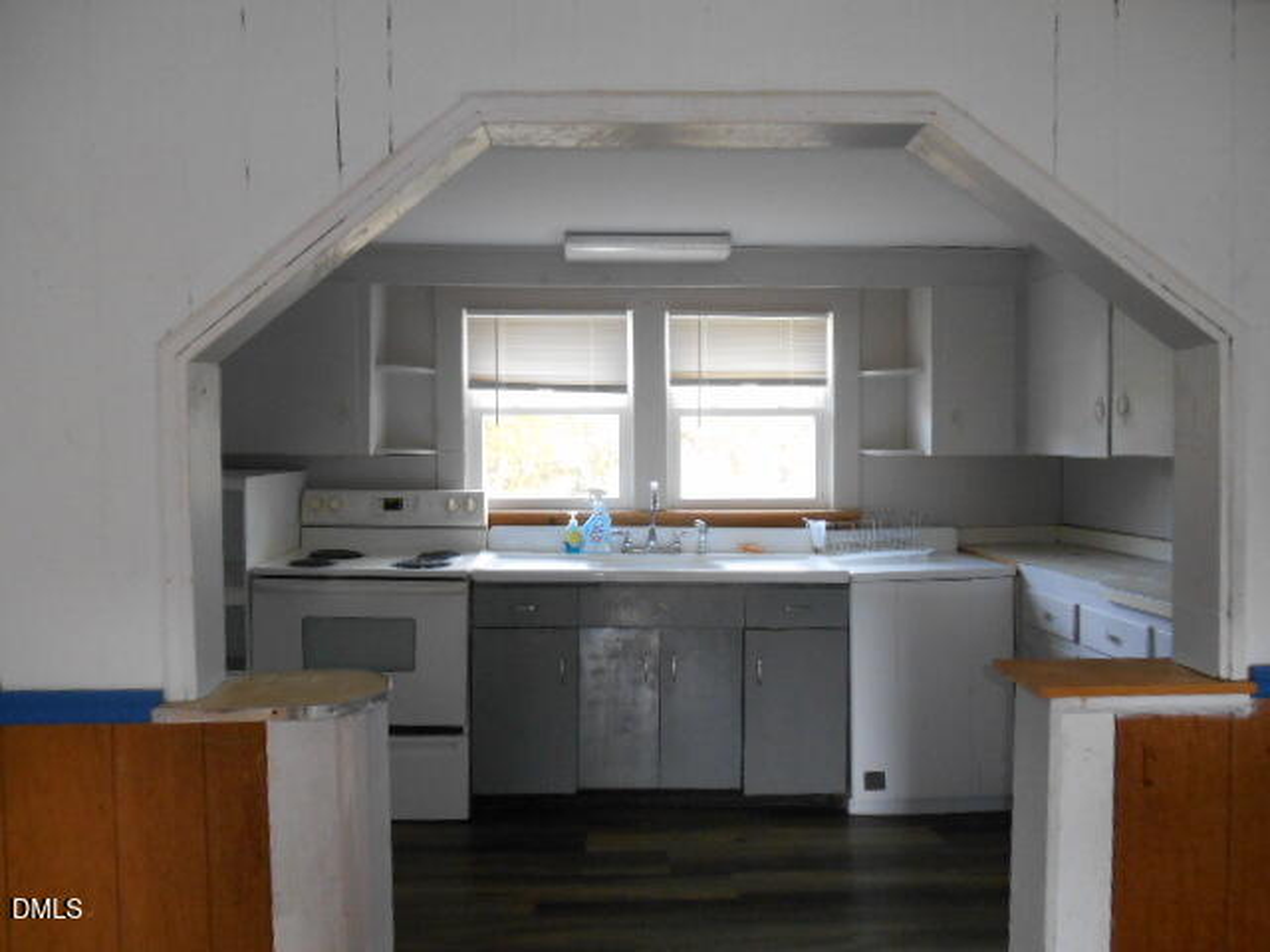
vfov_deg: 53.1
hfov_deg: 67.3
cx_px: 635
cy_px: 476
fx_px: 954
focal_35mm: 26
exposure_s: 1/30
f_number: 3.4
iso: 400
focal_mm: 4.7
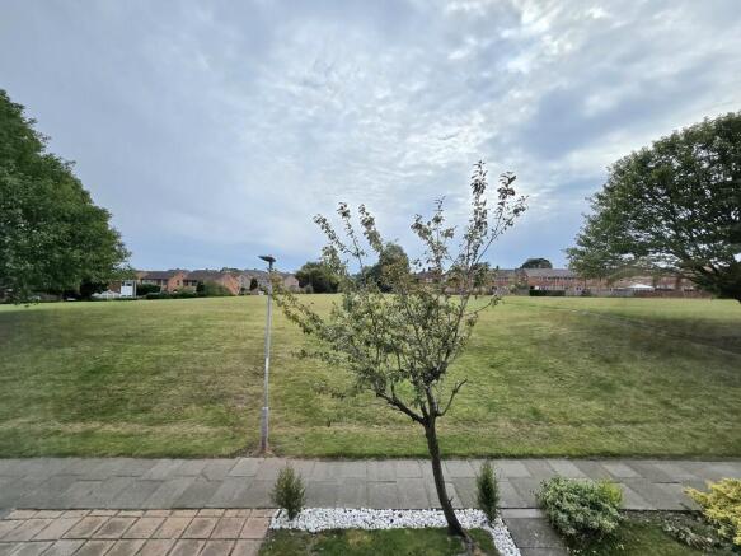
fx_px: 278
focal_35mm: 13
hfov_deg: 106.2
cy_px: 278
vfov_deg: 89.9
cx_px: 370
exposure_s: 1/5000
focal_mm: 2.2
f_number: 2.2
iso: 50
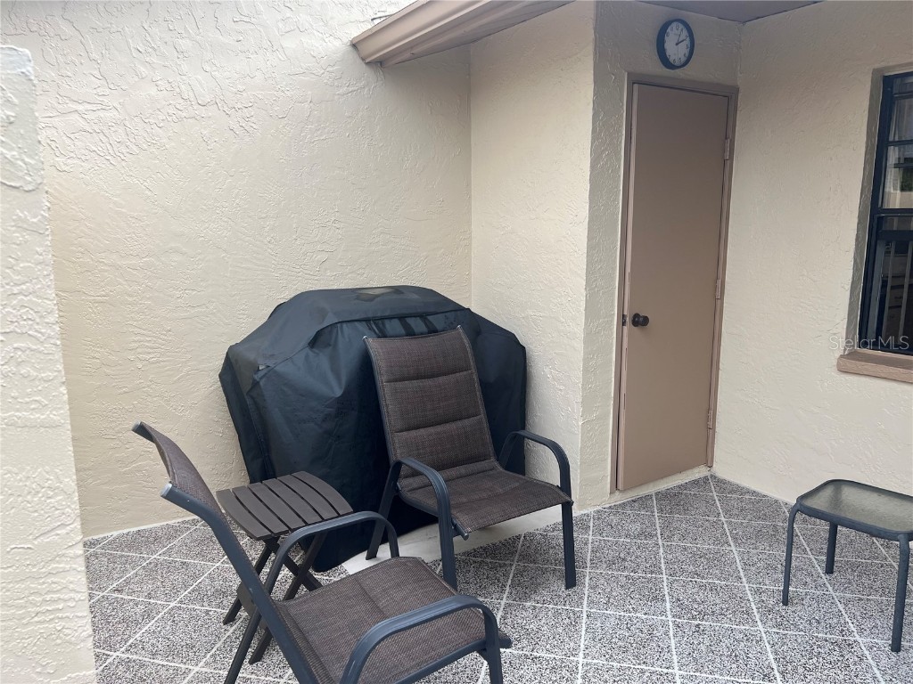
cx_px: 456
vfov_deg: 53.1
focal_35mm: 26
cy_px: 342
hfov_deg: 67.3
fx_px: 686
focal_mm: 5.7
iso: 50
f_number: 1.5
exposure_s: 1/840
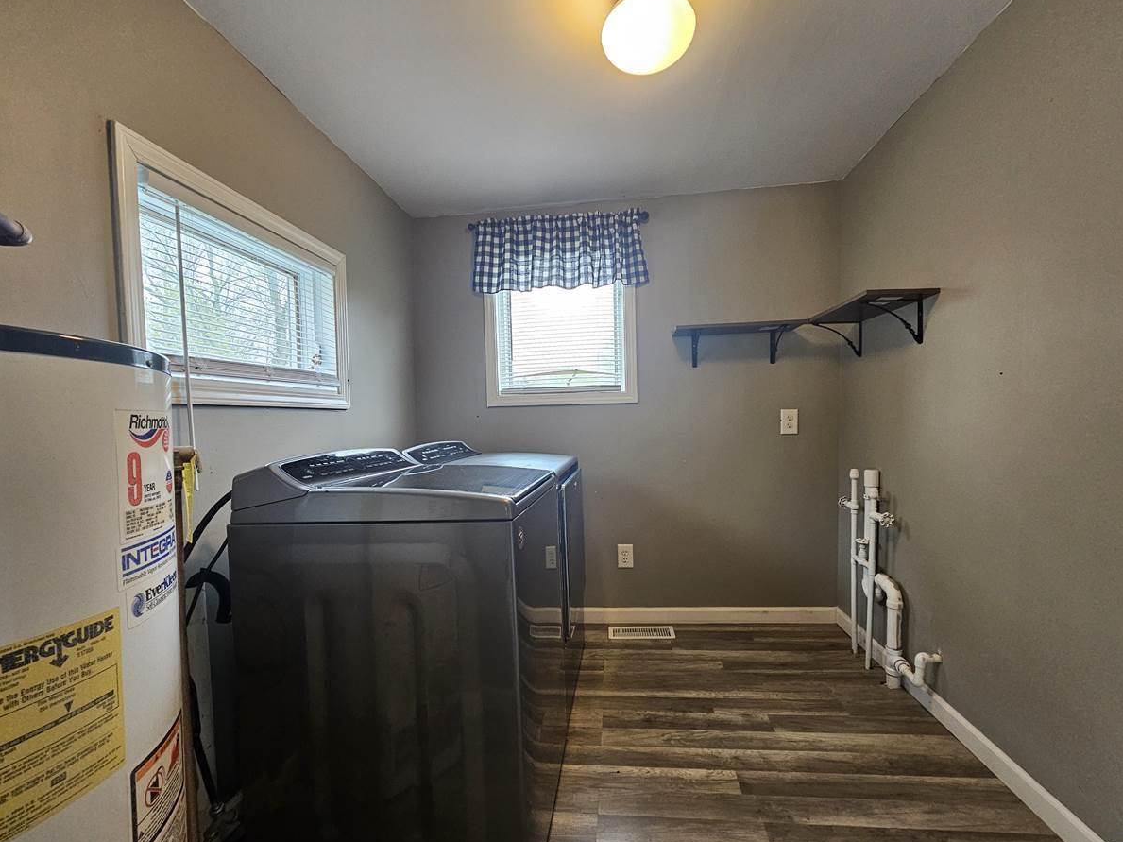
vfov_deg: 85.6
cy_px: 438
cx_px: 572
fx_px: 454
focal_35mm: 14
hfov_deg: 102.1
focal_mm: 2.2
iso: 320
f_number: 2.2
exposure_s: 1/40
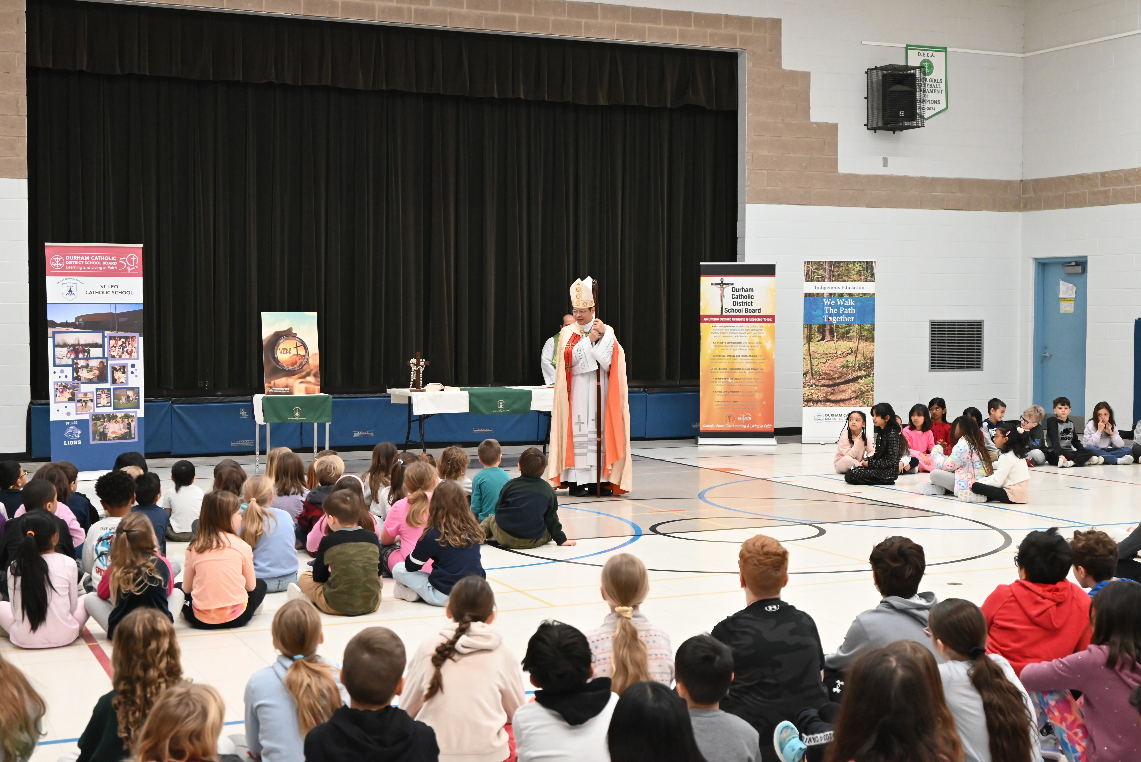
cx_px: 570
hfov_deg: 39.6
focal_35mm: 50
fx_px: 1585
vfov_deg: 27.0
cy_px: 381
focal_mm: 50
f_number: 6.3
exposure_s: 1/60
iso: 4000
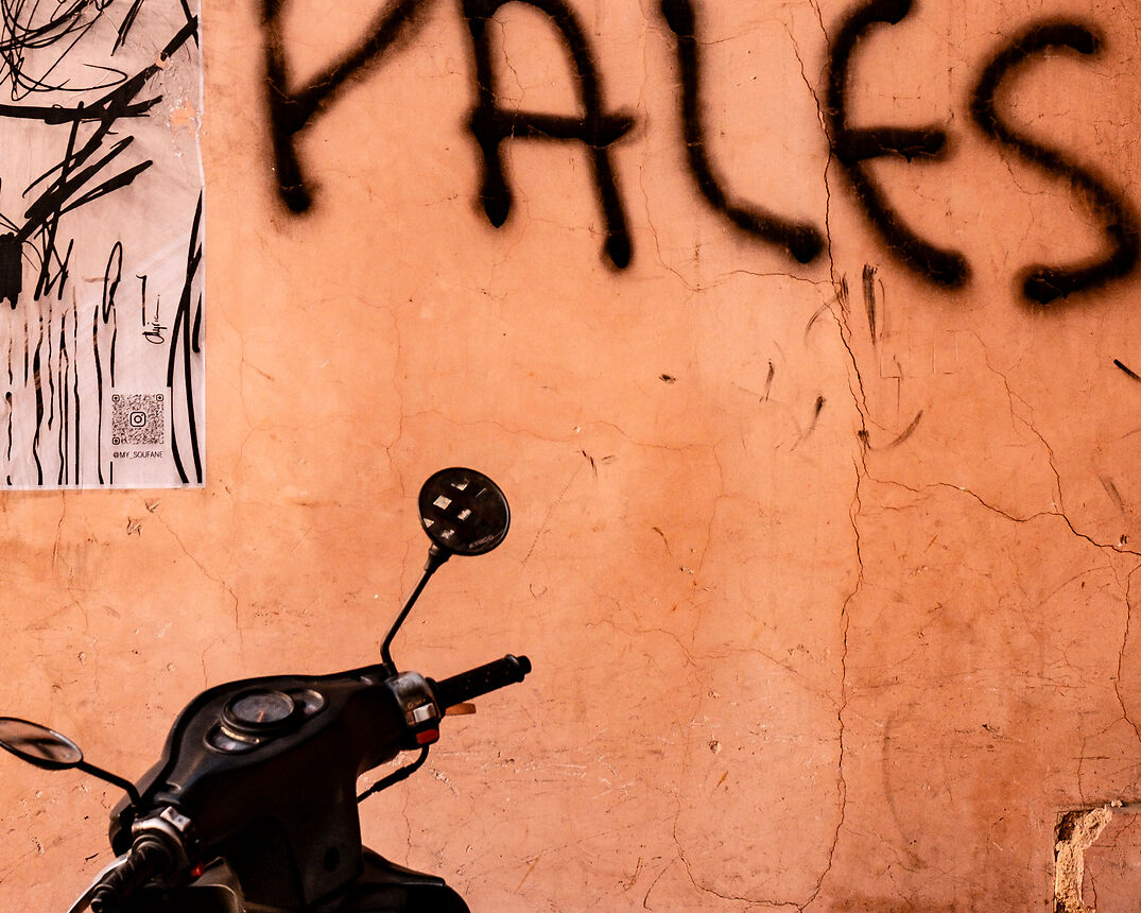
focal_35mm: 176
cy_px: 108
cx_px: 560
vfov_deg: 8.8
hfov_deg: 11.0
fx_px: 5943
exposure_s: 1/280
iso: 800
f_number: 4.5
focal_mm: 56
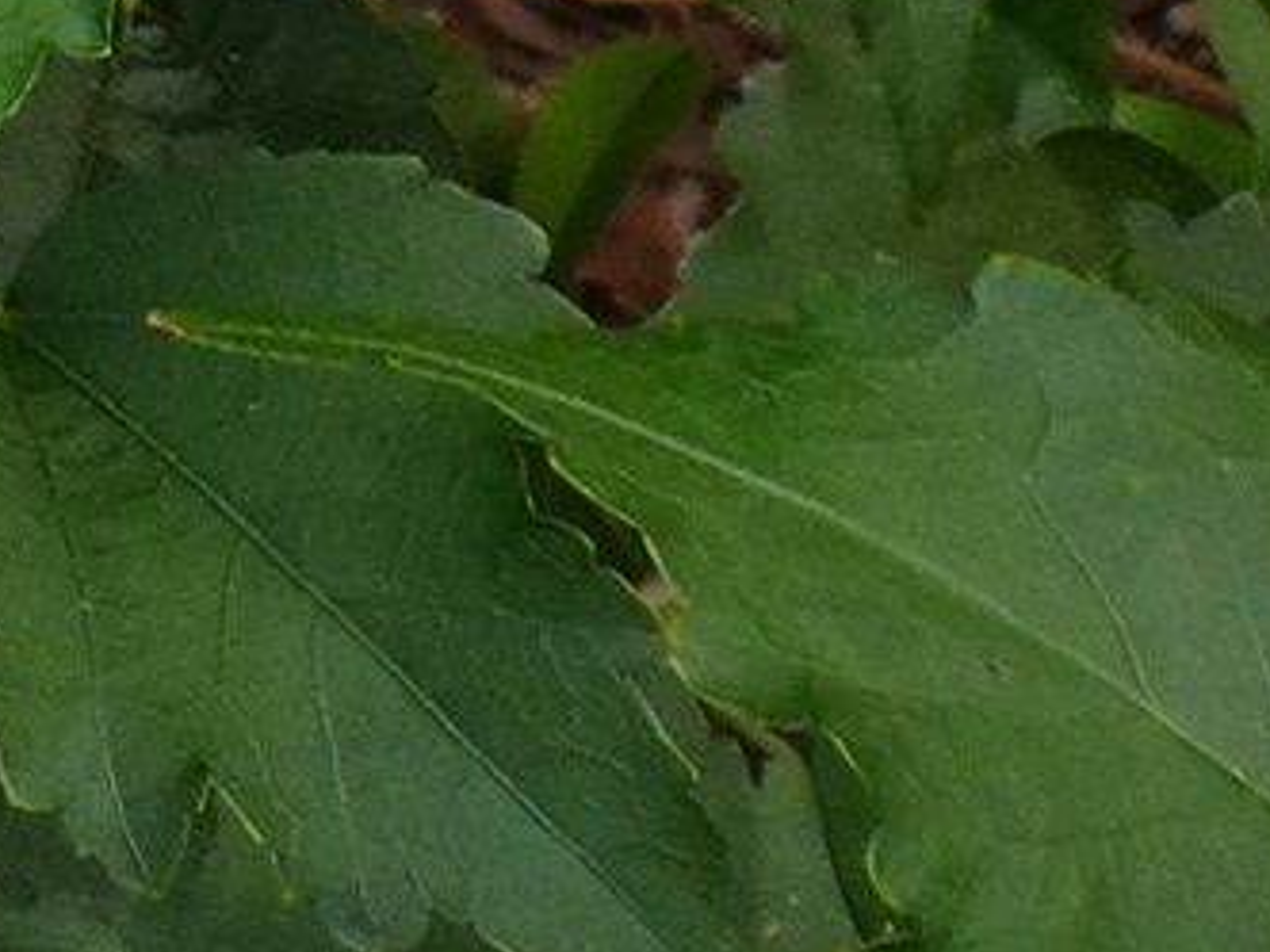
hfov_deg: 6.0
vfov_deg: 4.6
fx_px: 11447
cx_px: -1924
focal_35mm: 312
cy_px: -1659
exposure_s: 1/60
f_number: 4
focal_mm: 6.64
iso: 80
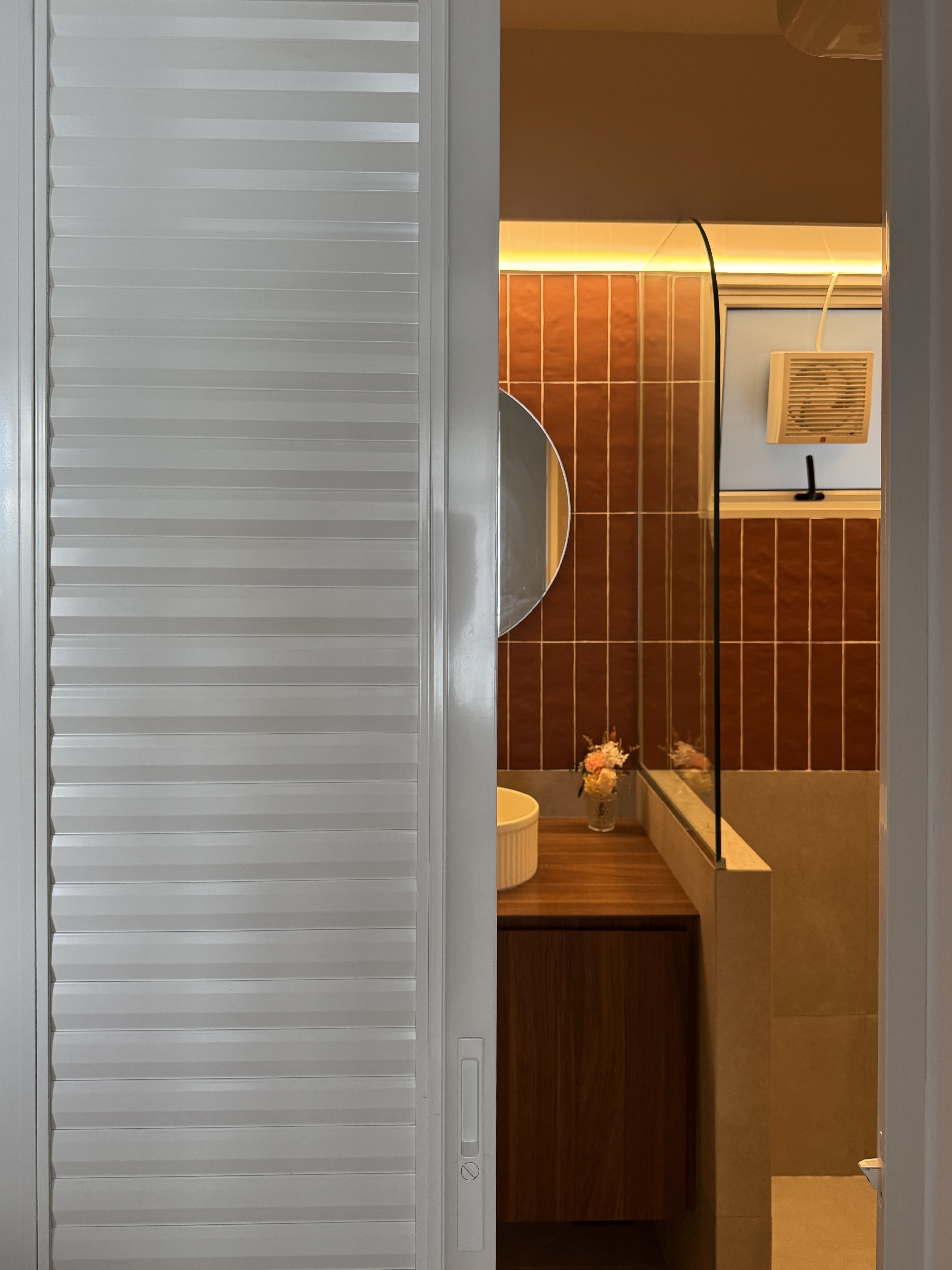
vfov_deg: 71.6
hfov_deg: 56.8
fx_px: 880
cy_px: 635
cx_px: 476
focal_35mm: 24
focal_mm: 6.76
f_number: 1.78
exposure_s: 1/60
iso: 250
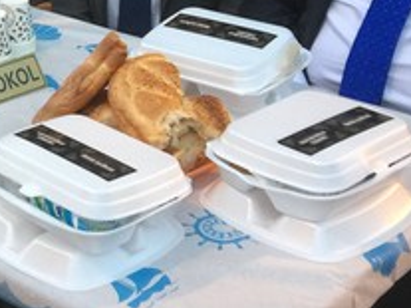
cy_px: -16
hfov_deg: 19.7
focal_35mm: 94
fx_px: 1115
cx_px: -75
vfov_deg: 15.4
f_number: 2.2
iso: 80
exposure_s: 1/17
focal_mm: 4.15
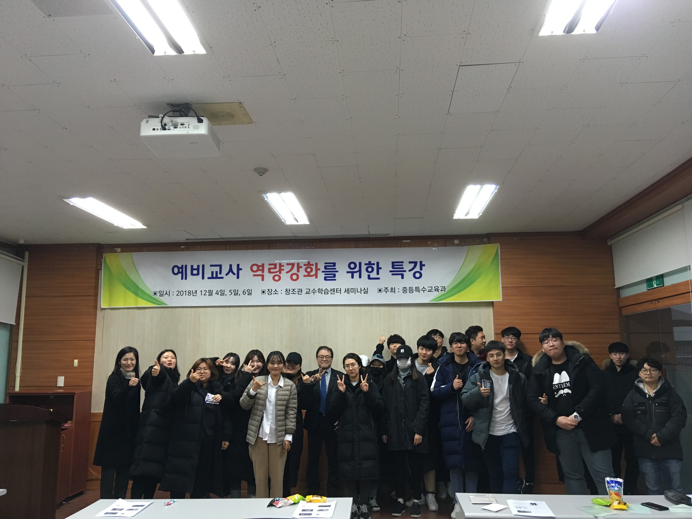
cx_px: 346
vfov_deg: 48.2
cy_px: 260
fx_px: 580
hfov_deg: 61.7
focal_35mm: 29
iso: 100
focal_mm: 4.15
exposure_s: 1/30
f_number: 2.2
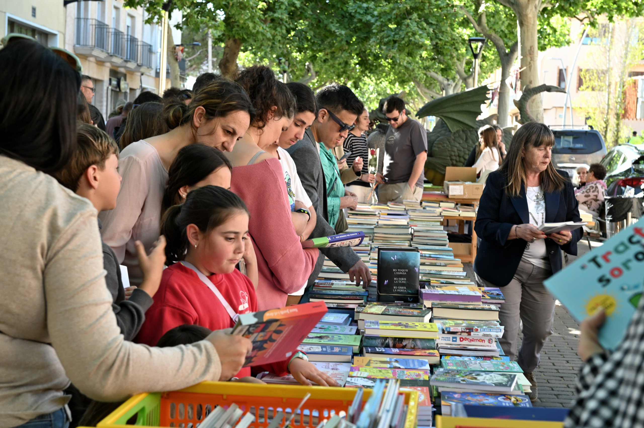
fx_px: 1108
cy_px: 214
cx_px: 322
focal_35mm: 62
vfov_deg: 21.9
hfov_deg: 32.4
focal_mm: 62
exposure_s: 1/100
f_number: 8
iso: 500
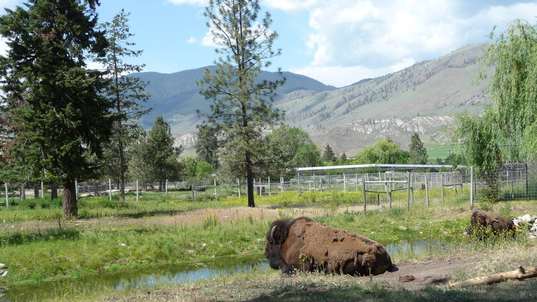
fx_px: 726
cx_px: 275
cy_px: 177
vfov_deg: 23.5
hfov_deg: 40.6
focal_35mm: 51
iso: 100
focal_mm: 7.6
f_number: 4.1
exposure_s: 1/500
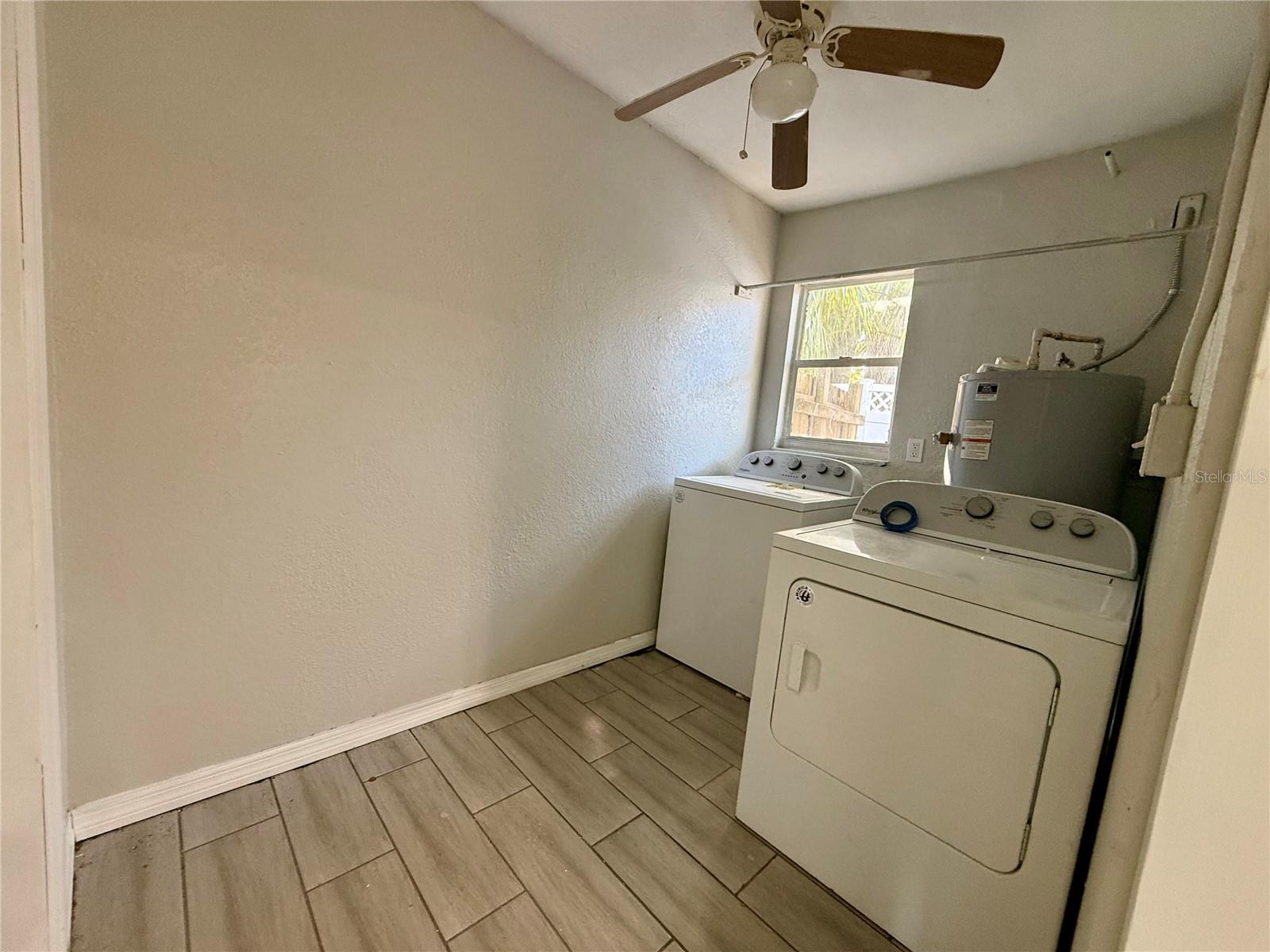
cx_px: 635
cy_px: 476
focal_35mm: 14
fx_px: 514
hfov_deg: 102.1
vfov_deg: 85.7
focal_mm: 2.22
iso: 320
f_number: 2.2
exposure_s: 1/60
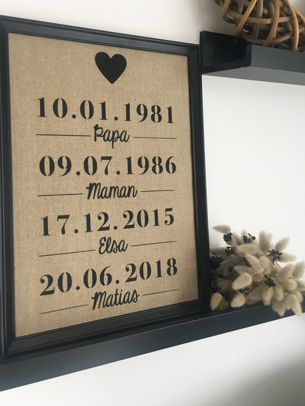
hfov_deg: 40.5
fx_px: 411
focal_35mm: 35
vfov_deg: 52.3
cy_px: 164
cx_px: 124
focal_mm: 4.15
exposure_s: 1/33
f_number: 2.2
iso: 80
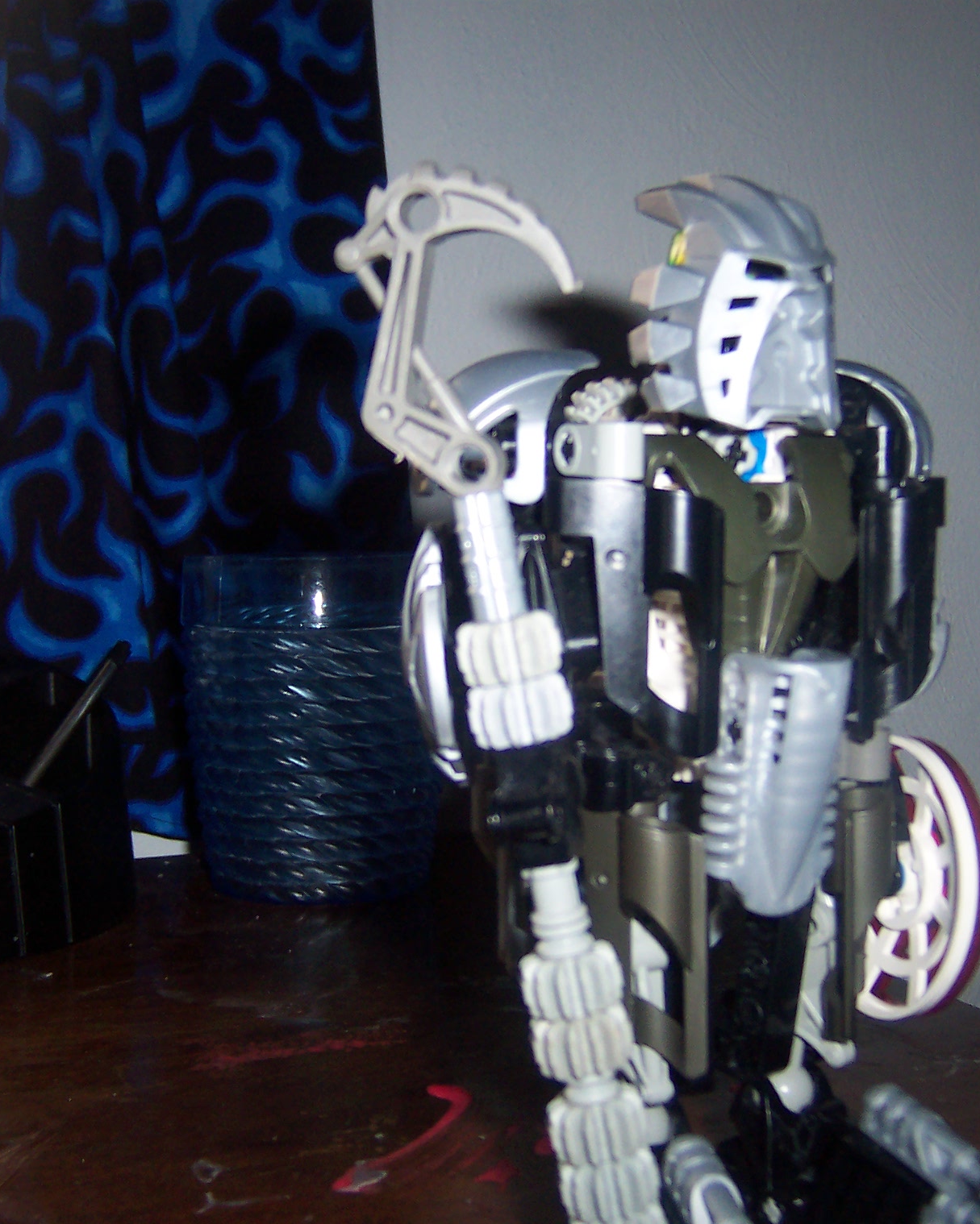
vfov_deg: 39.5
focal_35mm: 47
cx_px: 491
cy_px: 613
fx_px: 1704
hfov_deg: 32.1
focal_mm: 5.6
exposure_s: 1/60
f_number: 2.8
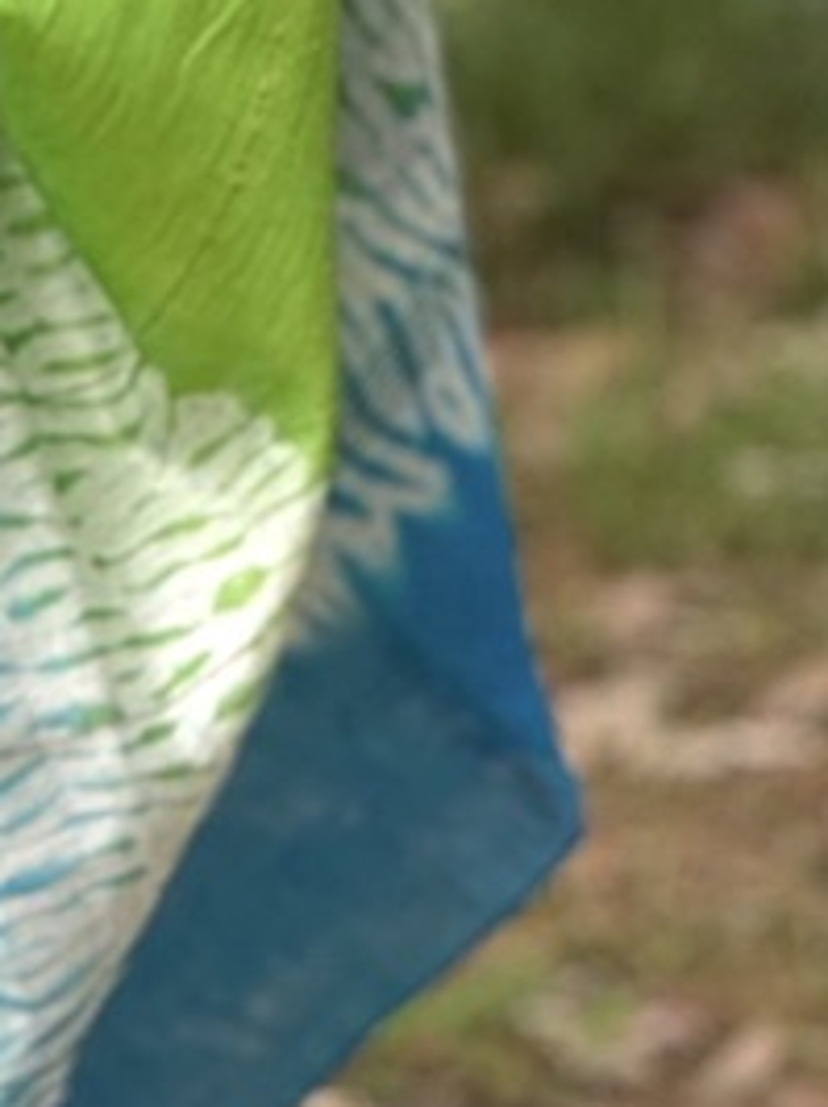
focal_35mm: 412
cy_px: -87
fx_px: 13161
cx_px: -1209
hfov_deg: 3.5
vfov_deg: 4.8
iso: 50
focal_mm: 9
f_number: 2.8
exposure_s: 1/99
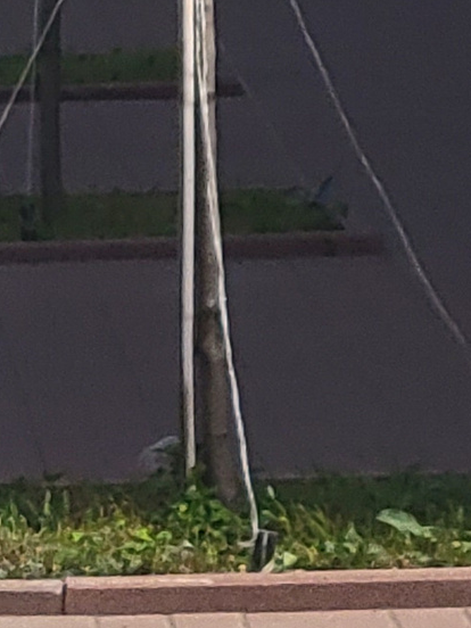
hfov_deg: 7.6
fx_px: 3139
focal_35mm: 173
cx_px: -889
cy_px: -919
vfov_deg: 9.9
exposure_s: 1/1350
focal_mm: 5.9
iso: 25
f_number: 2
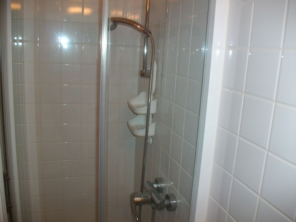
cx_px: 148
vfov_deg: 44.2
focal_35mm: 32
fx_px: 274
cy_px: 111
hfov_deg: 56.8
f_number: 2.9
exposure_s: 1/40
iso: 125
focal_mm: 5.7
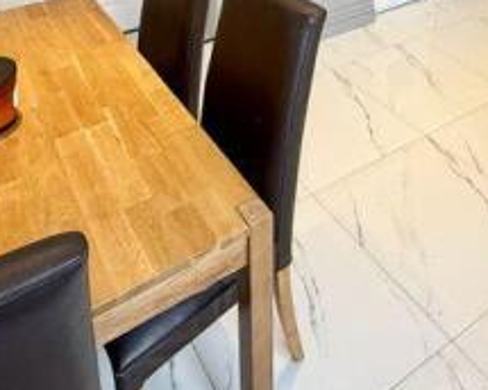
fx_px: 534
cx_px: 233
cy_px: -71
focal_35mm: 37
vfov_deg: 33.2
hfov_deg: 49.1
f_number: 2.2
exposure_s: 1/99
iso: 320
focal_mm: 2.22
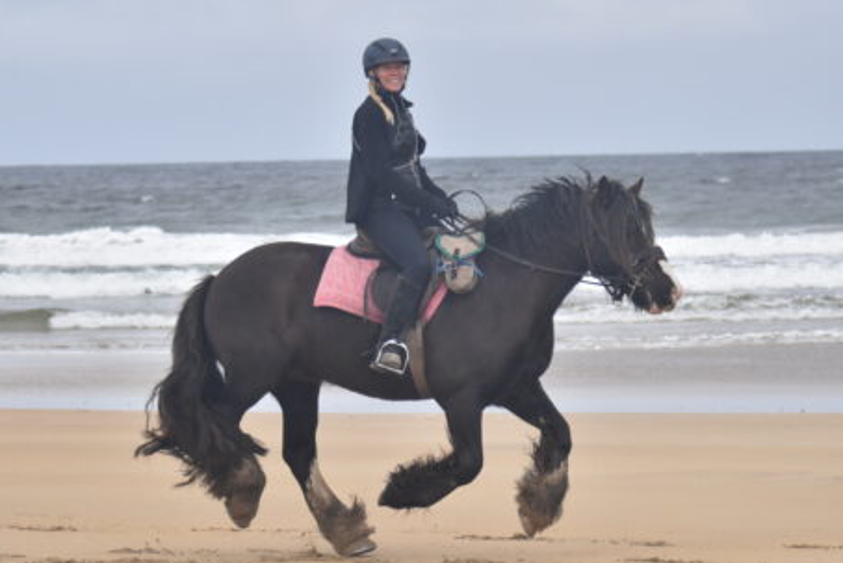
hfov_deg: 9.4
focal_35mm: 218
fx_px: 5106
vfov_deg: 6.3
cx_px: 449
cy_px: 338
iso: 800
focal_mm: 110
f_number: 4.8
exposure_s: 1/3200
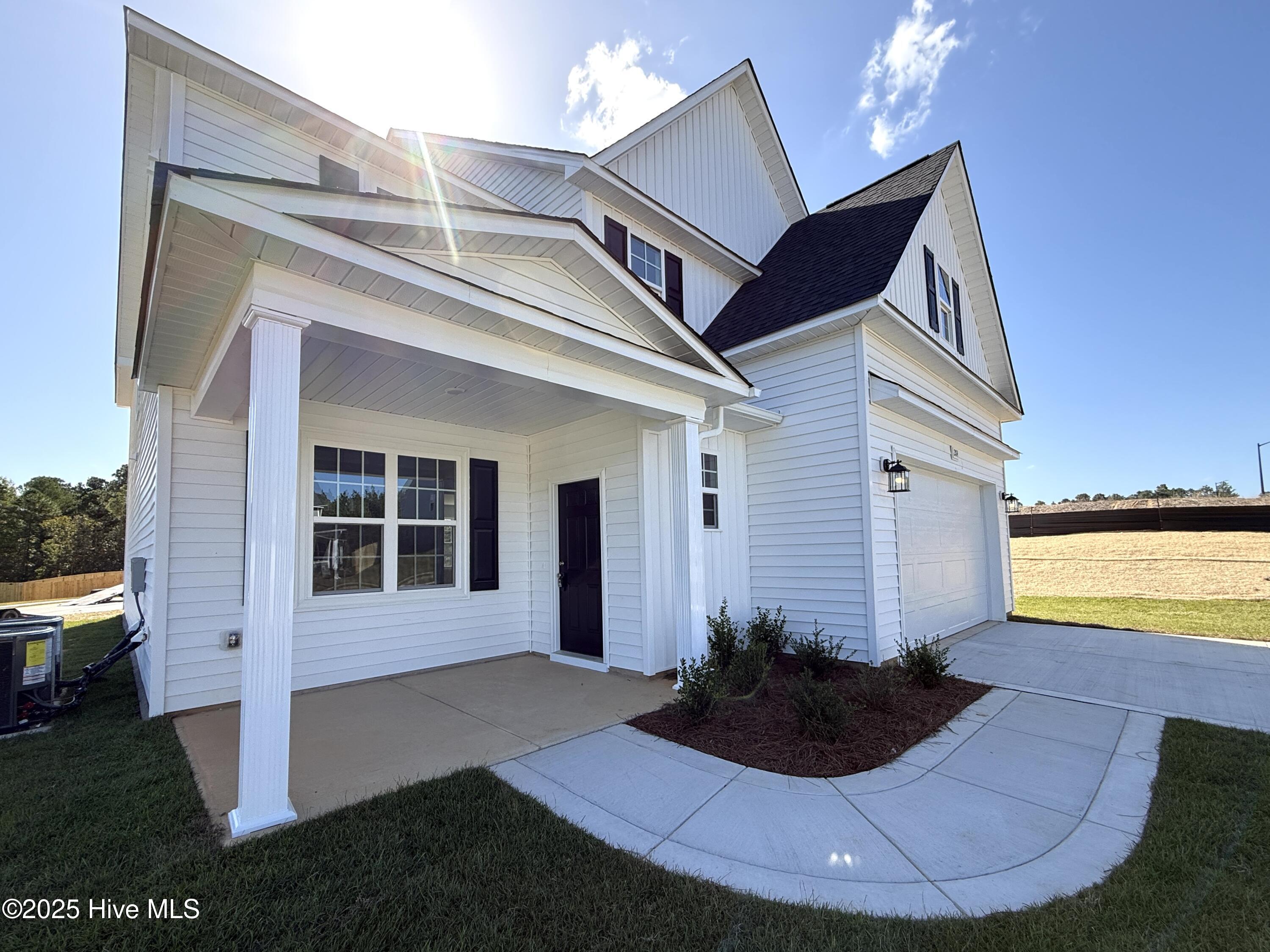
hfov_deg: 102.1
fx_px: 514
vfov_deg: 85.7
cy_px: 476
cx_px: 635
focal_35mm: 14
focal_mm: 2.22
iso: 50
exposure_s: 1/914
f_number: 2.2
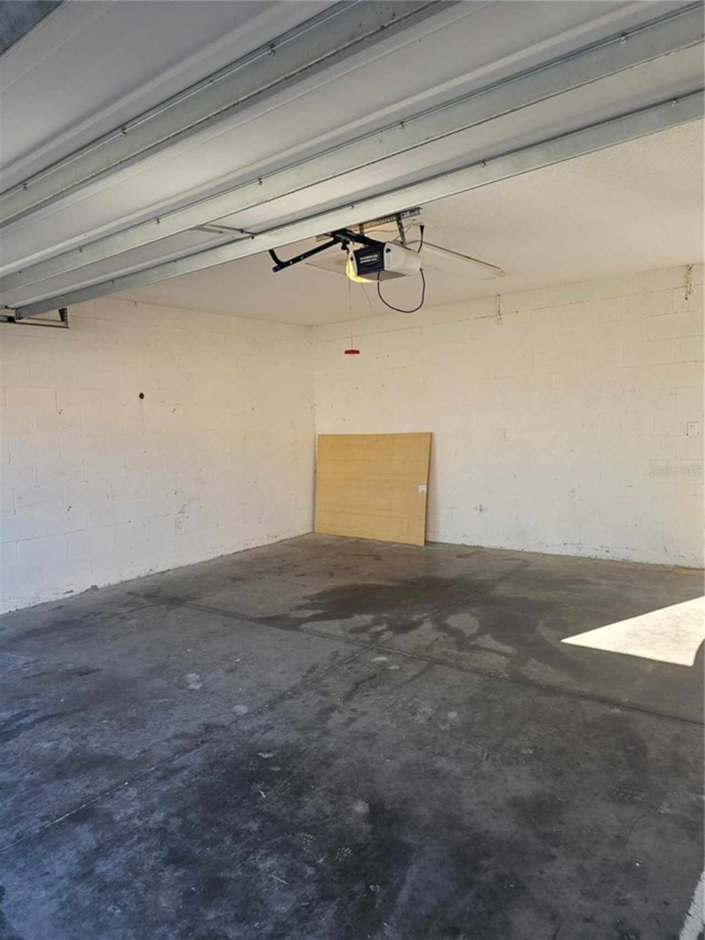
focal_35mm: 23
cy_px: 470
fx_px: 624
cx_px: 352
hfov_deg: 58.9
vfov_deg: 73.9
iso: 64
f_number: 1.7
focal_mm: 6.3
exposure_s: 1/180
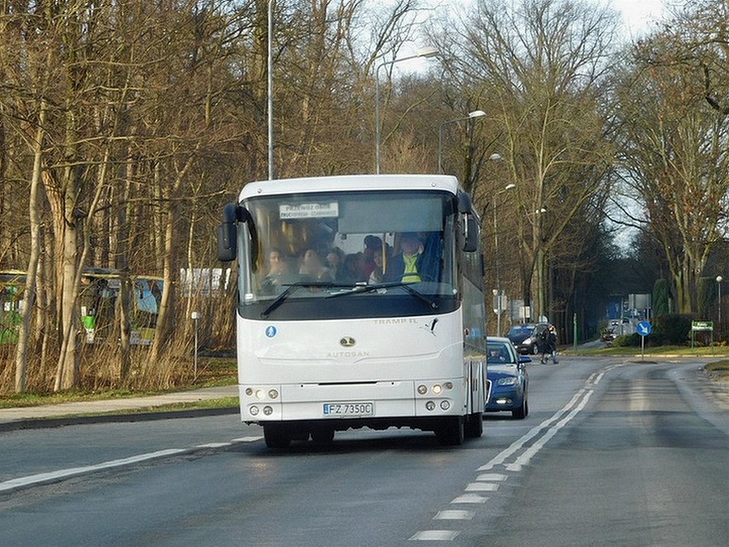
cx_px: 364
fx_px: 2948
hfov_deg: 14.1
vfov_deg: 10.6
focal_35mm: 140
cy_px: 274
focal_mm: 25
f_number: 5.1
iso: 125
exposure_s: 1/125
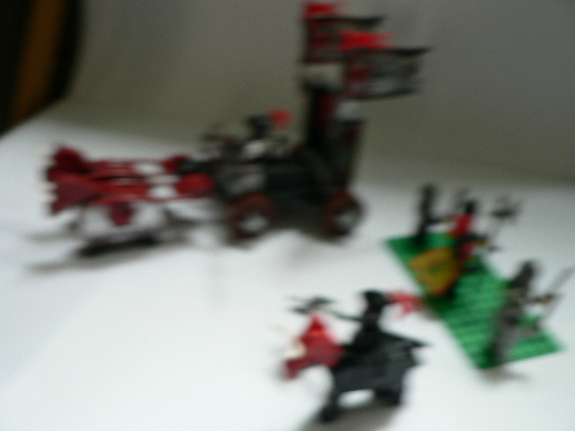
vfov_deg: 39.7
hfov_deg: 51.4
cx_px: 288
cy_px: 216
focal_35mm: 36
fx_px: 598
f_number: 2.8
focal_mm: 6
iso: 100
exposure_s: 1/20
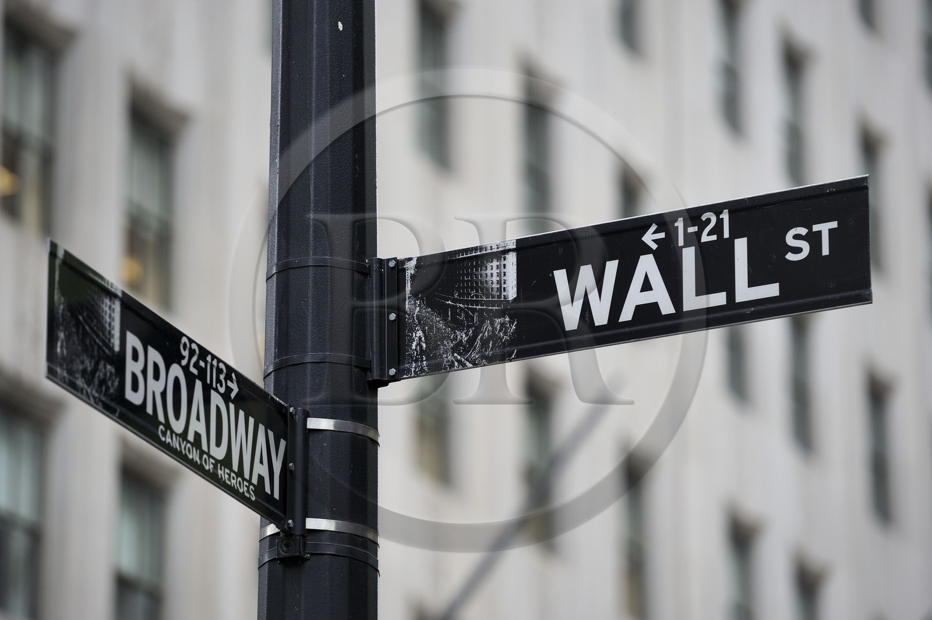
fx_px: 4656
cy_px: 310
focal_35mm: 180
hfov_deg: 11.4
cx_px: 466
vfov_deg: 7.6
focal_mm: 180
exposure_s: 1/160
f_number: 3.2
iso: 400
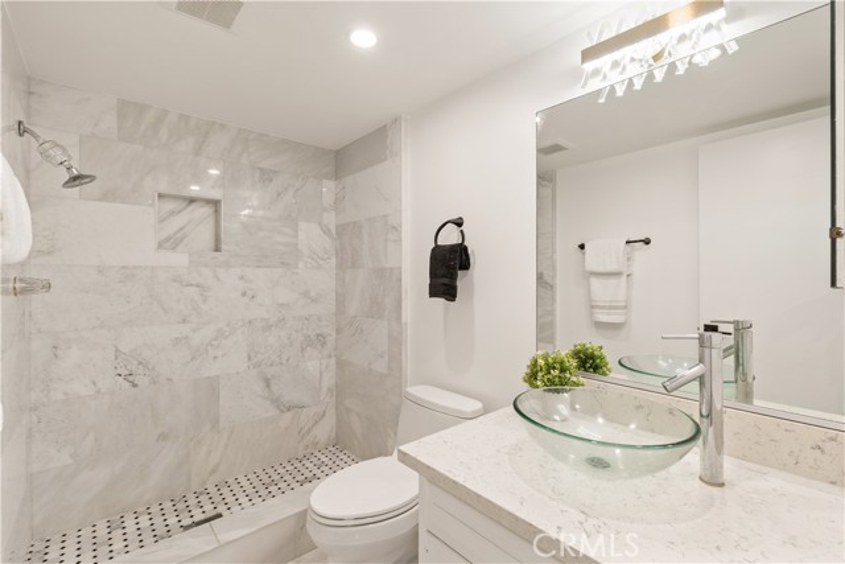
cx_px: 422
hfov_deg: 96.7
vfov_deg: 73.8
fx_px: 376
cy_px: 282
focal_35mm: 16
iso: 800
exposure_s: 1/5
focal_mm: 16
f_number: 10
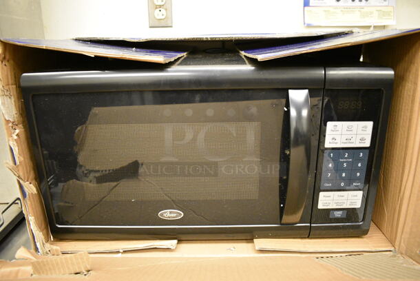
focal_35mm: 27
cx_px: 210
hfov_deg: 67.3
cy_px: 140
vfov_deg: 48.0
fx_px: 315
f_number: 3.5
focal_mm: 18
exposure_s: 1/125
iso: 3600
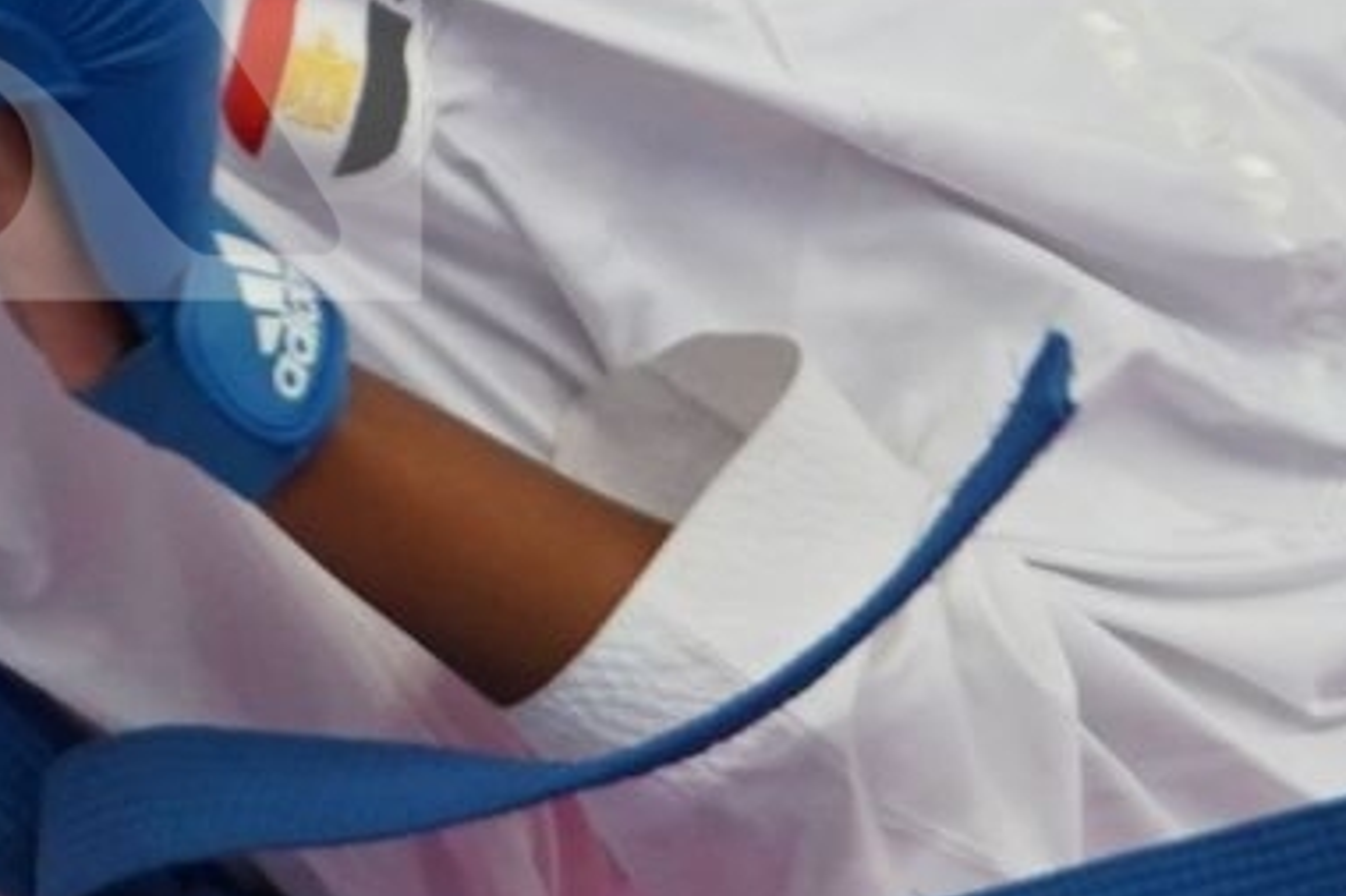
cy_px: -21
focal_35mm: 981
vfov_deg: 1.4
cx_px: -1109
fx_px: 36661
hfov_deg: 2.1
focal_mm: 138
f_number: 2.8
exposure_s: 1/1000
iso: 1600
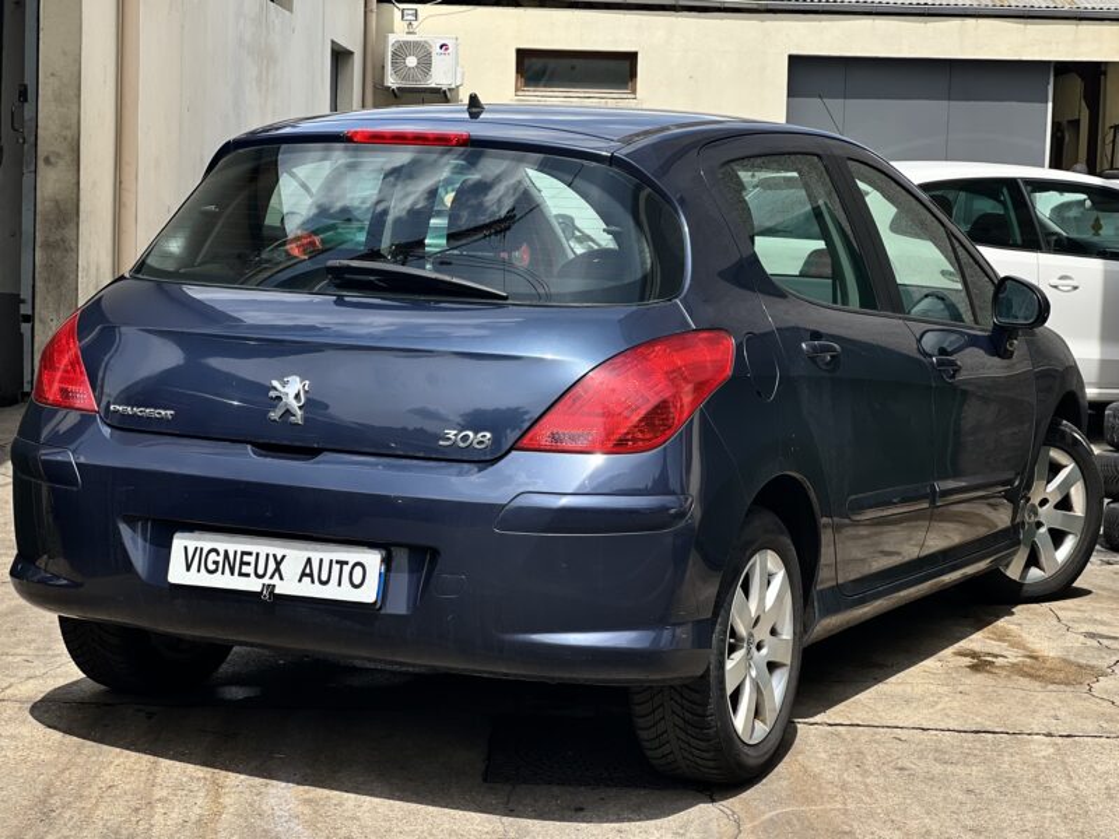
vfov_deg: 19.1
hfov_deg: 25.3
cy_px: 420
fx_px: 2489
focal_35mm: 77
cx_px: 560
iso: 32
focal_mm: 9
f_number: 2.8
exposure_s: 1/544
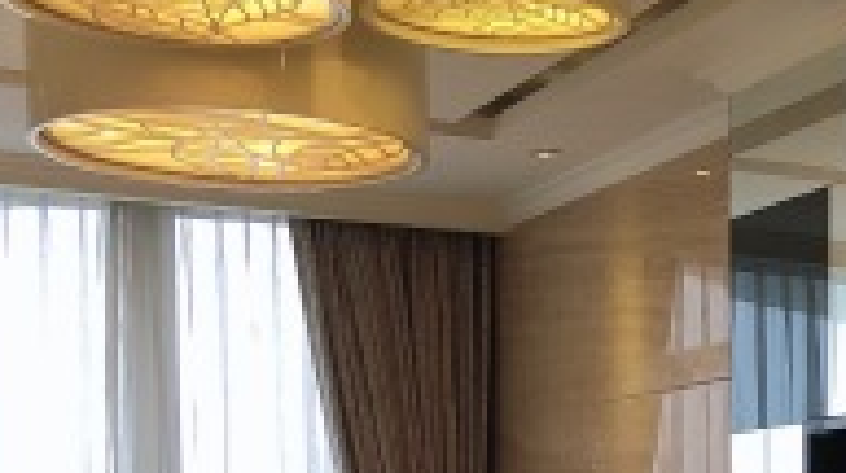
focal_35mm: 97
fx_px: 2173
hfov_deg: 21.1
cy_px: 775
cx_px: 883
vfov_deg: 11.7
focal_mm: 4
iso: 32
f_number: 1.8
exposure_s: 1/33
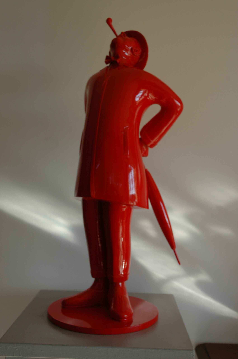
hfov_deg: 30.8
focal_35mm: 44
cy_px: 180
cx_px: 119
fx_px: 432
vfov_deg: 45.0
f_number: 5.6
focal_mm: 29
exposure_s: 1/125
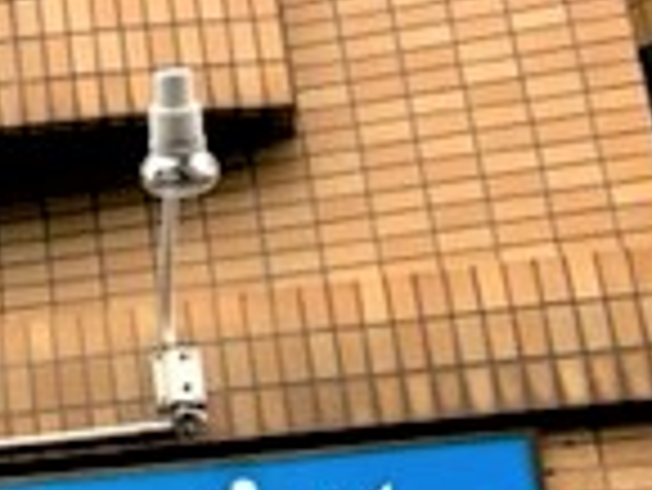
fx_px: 2168
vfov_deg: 12.9
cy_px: 265
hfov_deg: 14.5
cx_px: -603
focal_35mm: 115
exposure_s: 1/292
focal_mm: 5.7
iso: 40
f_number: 1.5
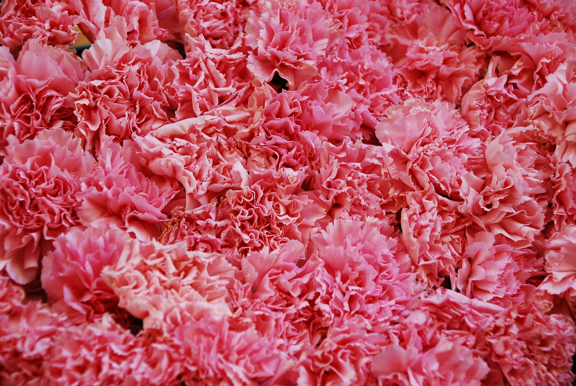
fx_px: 1682
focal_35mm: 105
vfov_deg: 13.1
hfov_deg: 19.4
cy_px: 193
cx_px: 288
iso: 100
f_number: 5
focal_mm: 70
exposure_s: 1/30
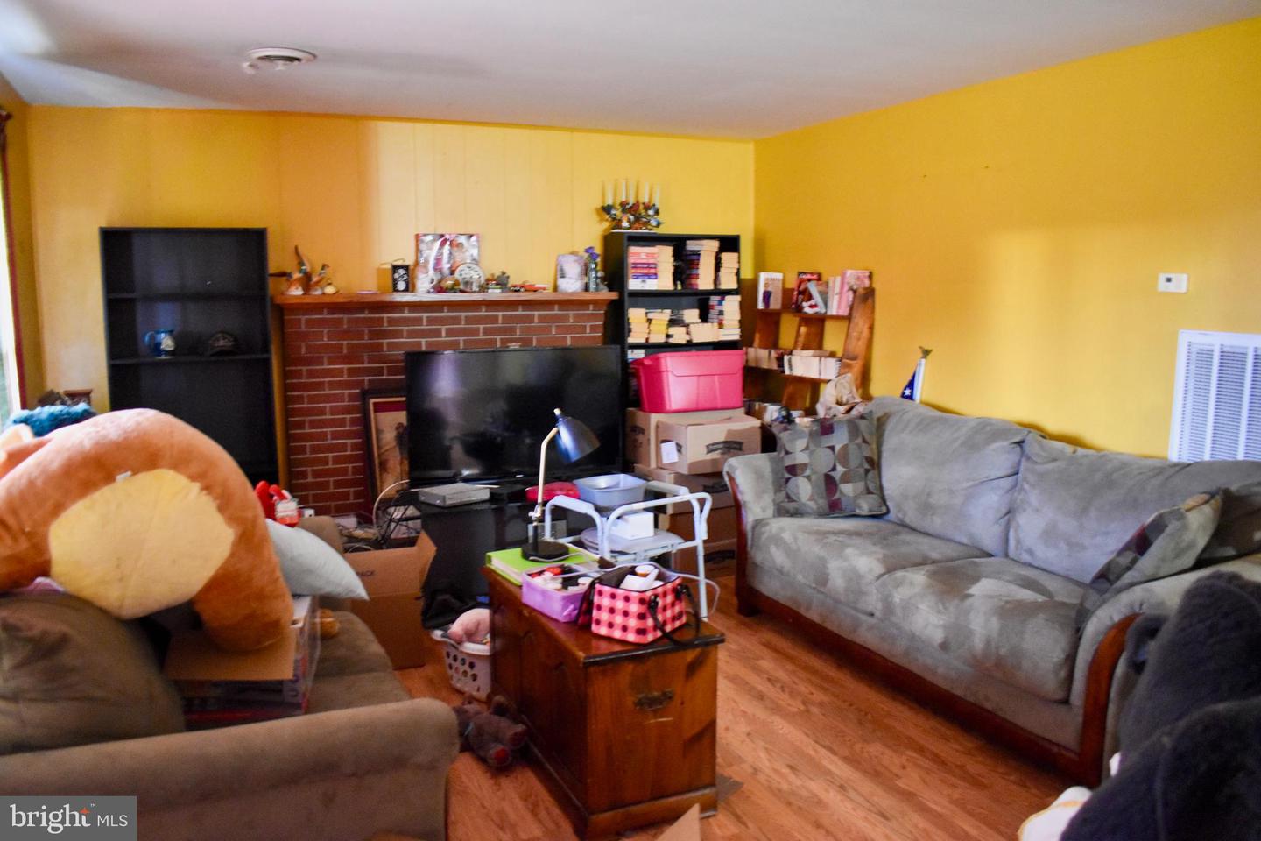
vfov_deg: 47.9
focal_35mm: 27
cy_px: 420
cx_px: 630
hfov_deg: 67.4
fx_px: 946
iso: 3200
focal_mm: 18
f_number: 3.5
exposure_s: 1/3
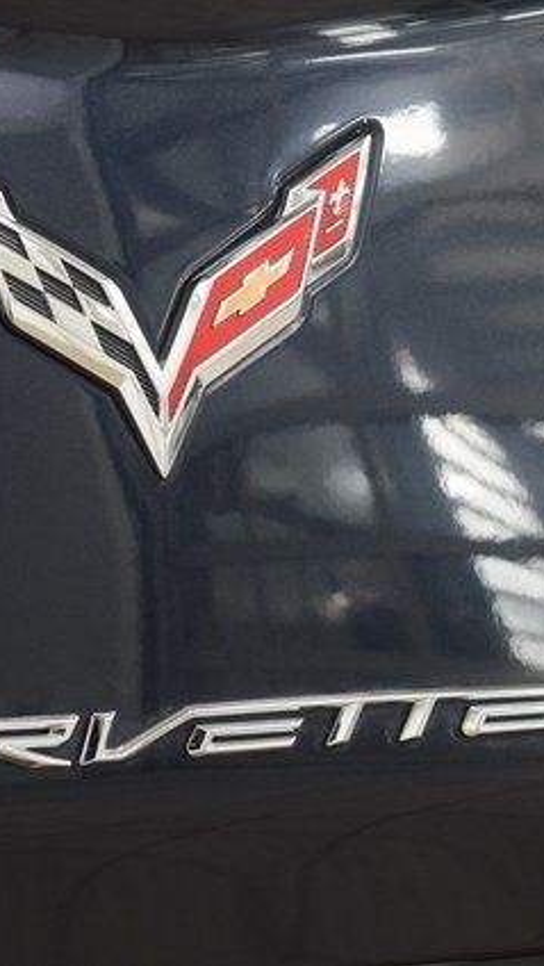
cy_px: 484
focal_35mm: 166
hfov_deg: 7.3
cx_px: 193
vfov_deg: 13.0
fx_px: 4250
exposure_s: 1/30
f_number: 5.6
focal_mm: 70
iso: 1600
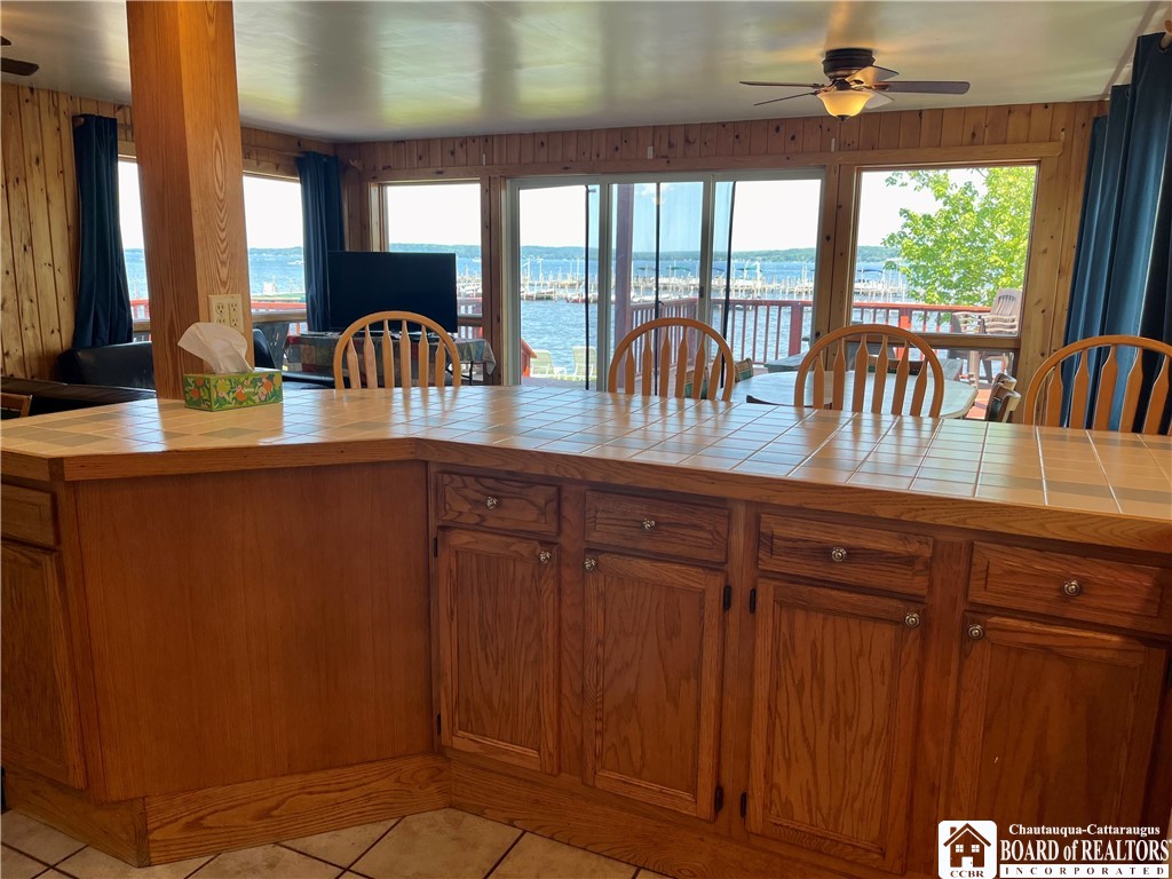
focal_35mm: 26
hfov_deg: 67.3
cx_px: 586
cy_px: 440
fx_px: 880
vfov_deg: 53.1
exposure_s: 1/143
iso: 32
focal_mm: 5.1
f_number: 1.6
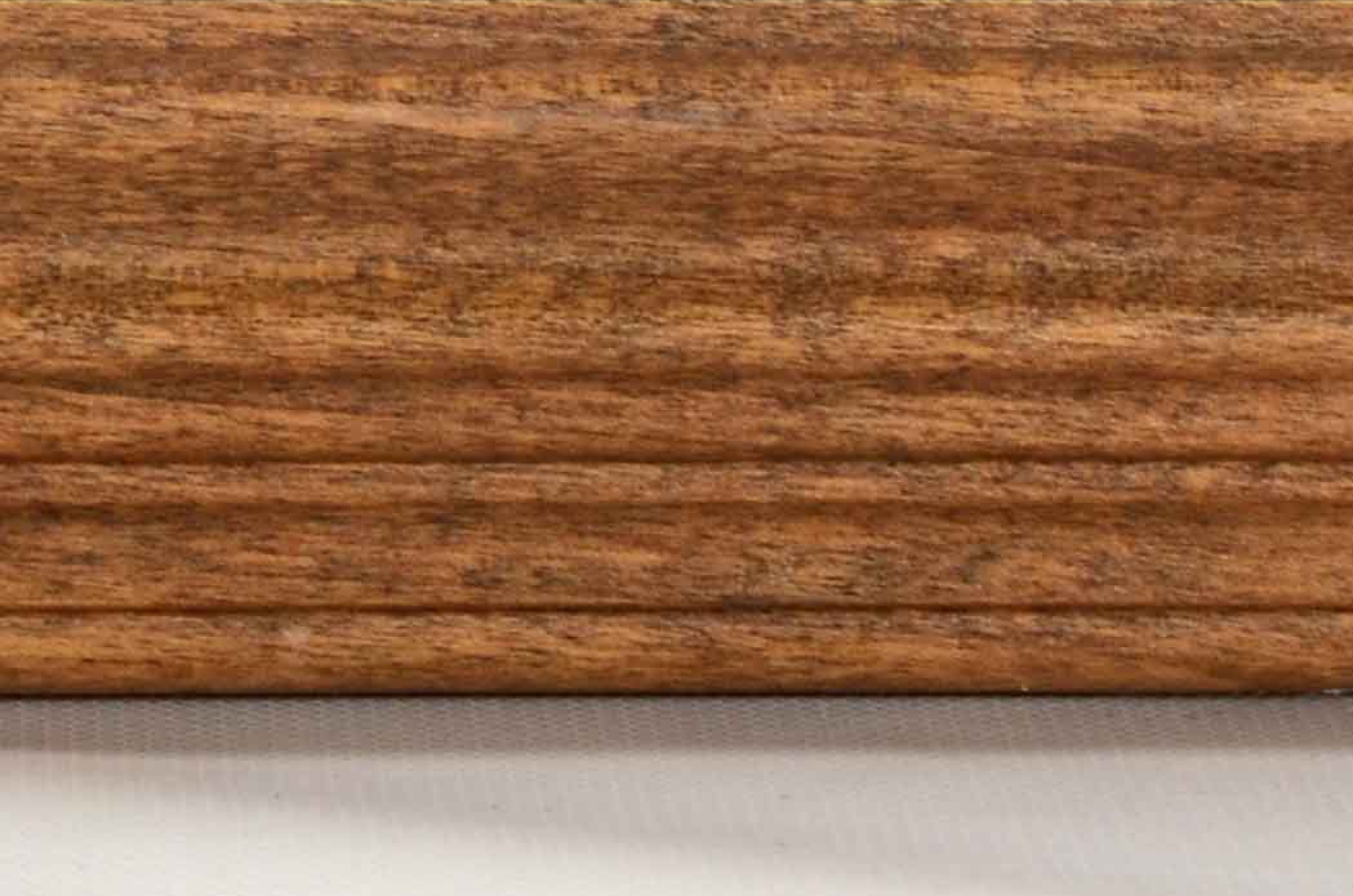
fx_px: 17442
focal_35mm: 465
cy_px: -1003
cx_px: 268
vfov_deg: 2.9
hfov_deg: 4.4
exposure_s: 1/160
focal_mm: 66
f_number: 16
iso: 200
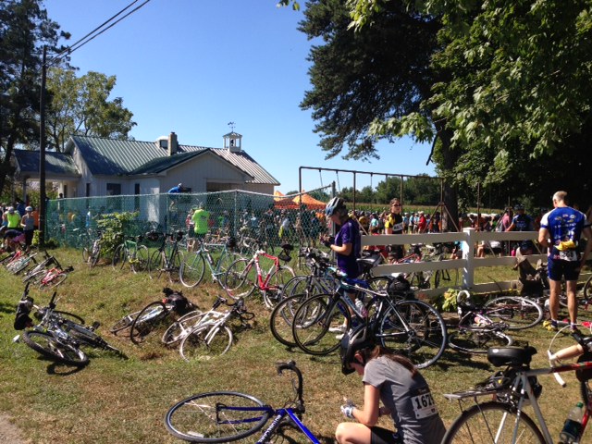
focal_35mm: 33
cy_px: 222
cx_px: 296
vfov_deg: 42.9
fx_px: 564
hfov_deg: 55.4
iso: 50
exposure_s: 1/1232
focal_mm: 4.13
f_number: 2.4
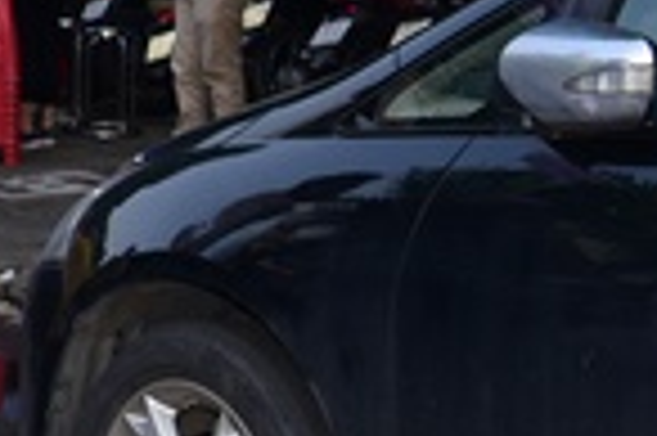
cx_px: -405
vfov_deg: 10.0
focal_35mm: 134
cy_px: -117
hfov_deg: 14.1
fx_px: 2443
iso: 320
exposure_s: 1/60
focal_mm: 30
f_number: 4
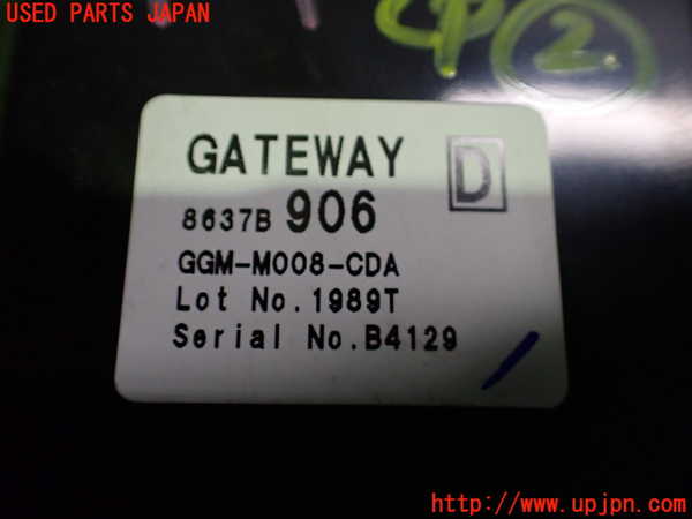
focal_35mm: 30
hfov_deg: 60.0
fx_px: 600
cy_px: 260
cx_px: 346
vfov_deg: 46.8
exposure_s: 1/125
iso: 800
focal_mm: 5.4
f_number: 2.3
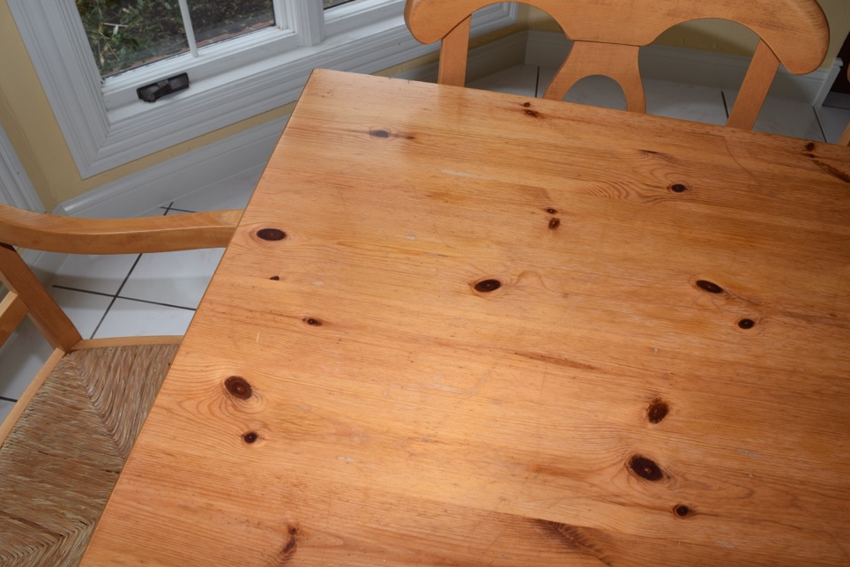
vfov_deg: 46.4
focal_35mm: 28
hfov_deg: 65.5
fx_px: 661
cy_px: 289
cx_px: 414
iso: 100
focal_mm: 18
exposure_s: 1/60
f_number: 8
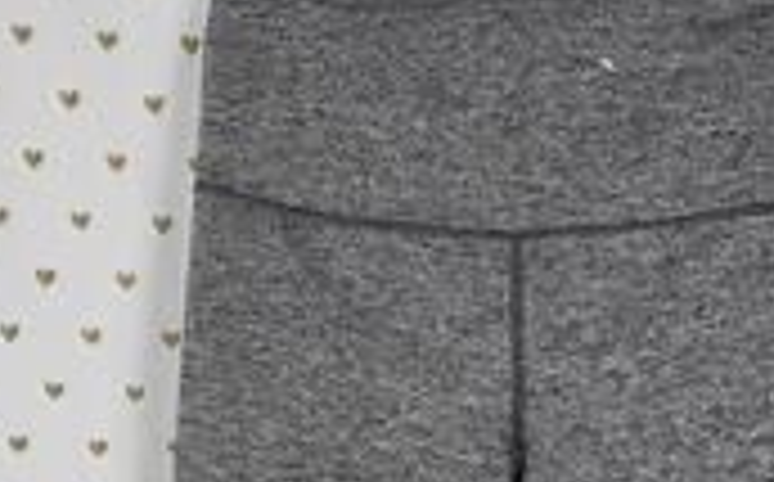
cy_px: 622
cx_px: 536
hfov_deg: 37.0
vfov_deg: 21.6
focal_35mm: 54
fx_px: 1138
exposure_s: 1/180
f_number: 1.7
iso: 160
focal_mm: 6.3
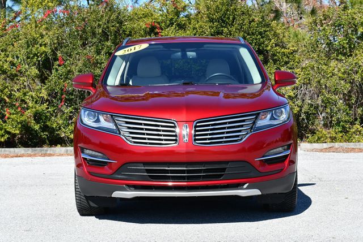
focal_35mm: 80
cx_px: 182
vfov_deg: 17.1
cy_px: 121
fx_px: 807
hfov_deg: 25.3
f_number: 8
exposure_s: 1/250
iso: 140
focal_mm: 40
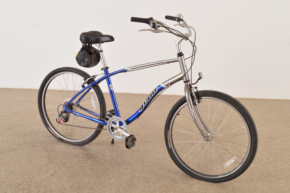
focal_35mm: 52
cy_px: 96
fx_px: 423
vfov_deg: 25.7
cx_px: 145
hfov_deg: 37.9
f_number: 10
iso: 100
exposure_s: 1/125
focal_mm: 35
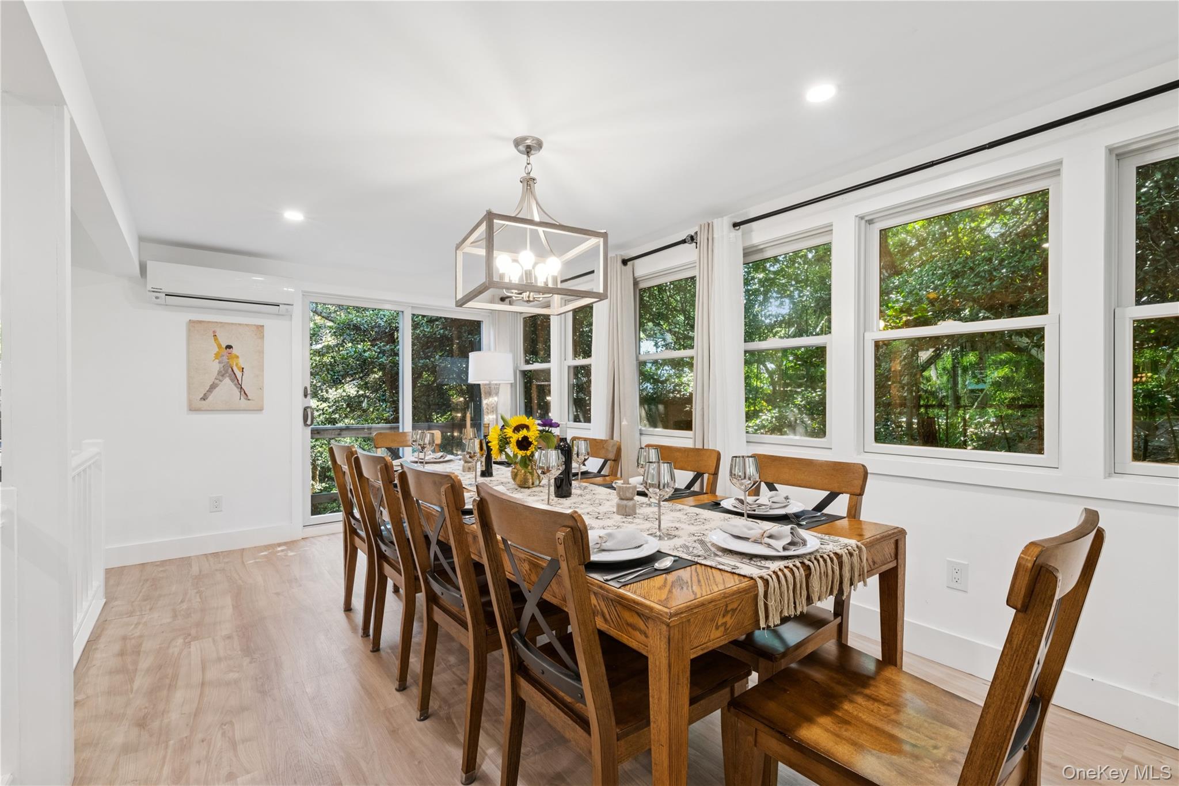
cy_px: 393
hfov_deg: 100.4
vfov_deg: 77.3
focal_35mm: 15
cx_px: 590
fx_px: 491
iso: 640
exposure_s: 1/8
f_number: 14
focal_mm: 15
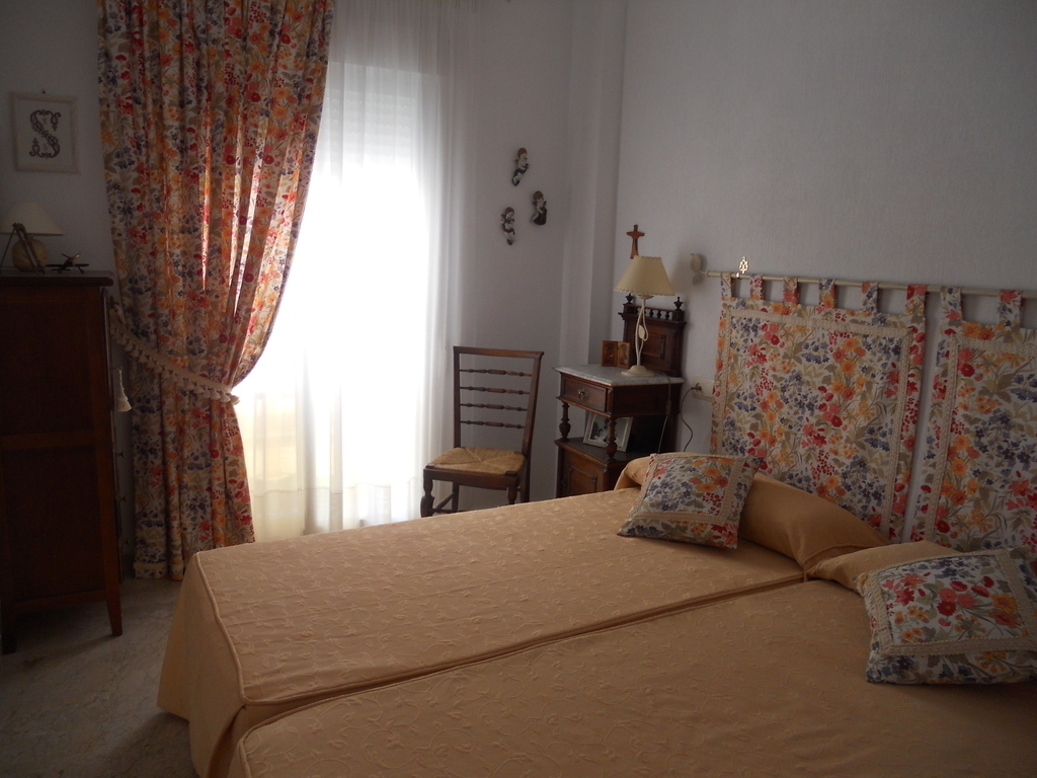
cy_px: 389
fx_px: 809
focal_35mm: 27
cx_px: 518
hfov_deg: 65.3
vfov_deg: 51.4
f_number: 3.2
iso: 80
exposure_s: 1/40
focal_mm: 4.9
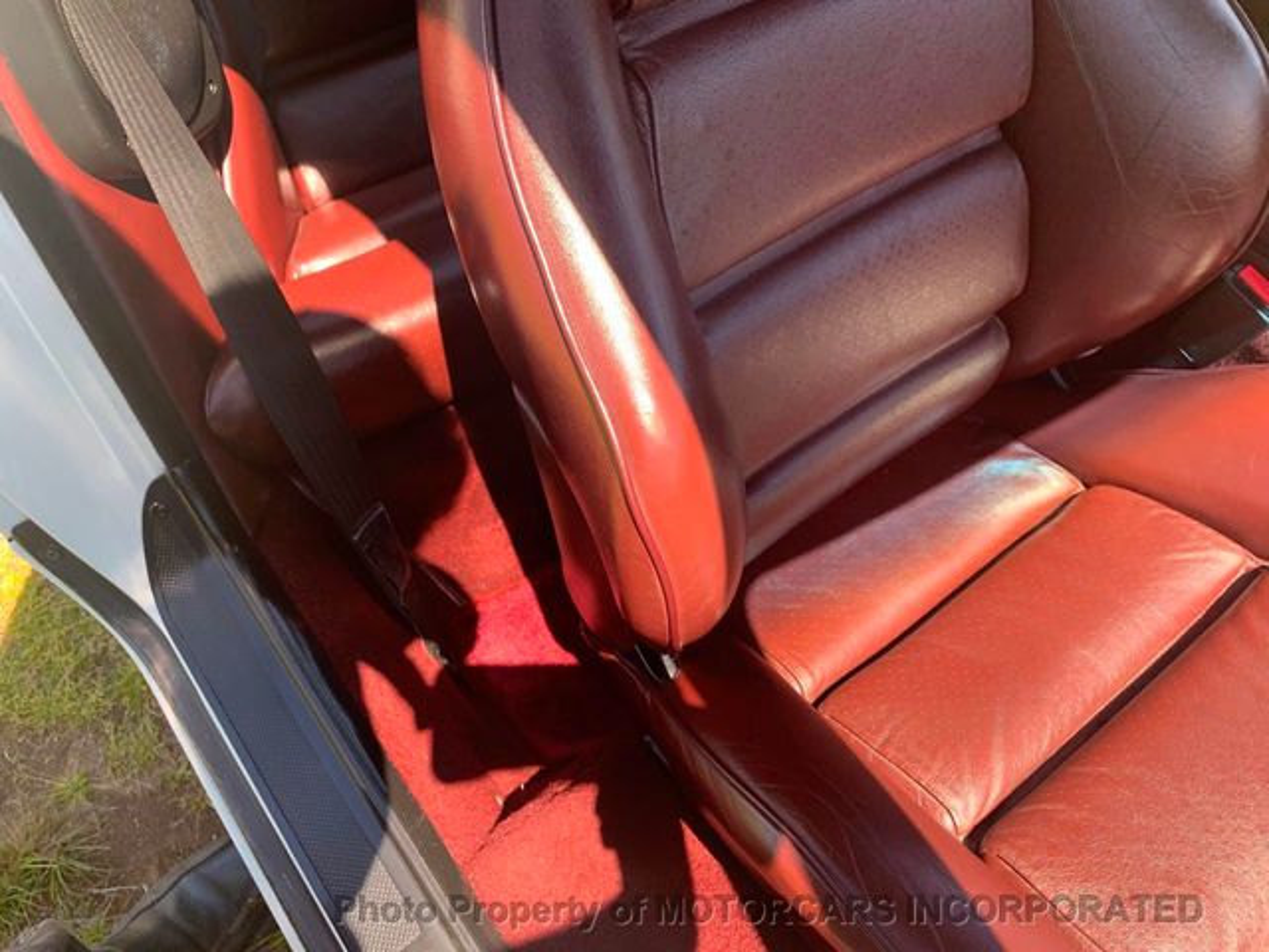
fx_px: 953
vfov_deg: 53.1
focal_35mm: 26
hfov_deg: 67.3
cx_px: 634
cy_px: 476
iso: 25
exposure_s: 1/142
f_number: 1.8
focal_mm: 4.25
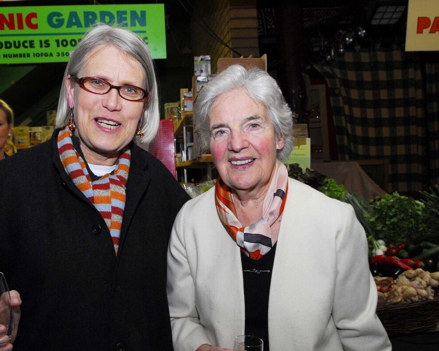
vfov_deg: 43.4
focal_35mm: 34
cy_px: 176
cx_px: 188
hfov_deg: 52.7
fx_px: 442
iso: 640
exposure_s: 1/60
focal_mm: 20
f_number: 6.3
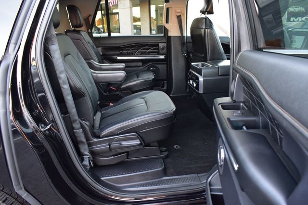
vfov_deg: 47.9
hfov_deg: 67.4
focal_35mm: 27
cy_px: 102
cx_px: 154
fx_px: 231
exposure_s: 1/15
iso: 800
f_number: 6.3
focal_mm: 18
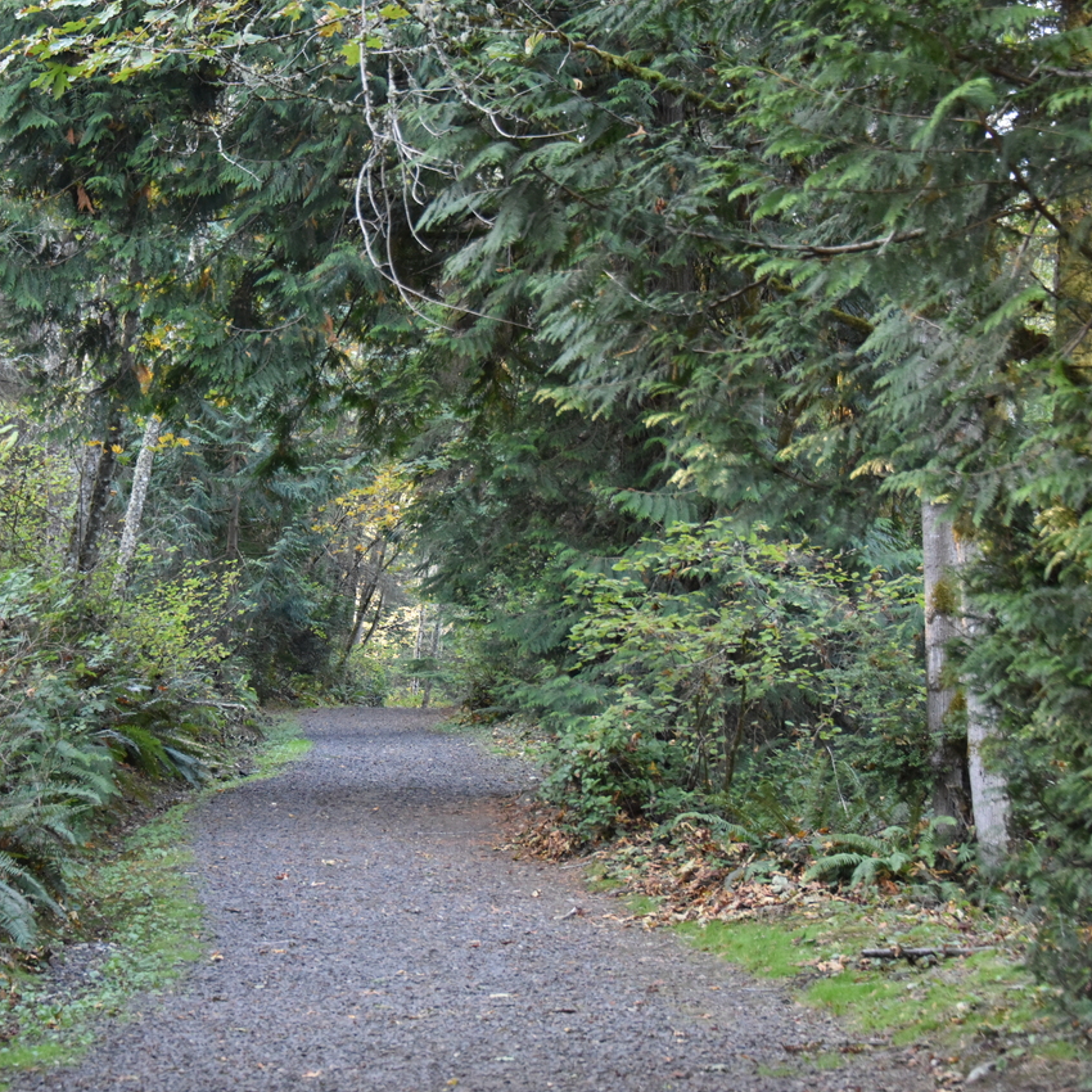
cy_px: 545
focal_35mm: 87
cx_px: 356
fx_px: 3105
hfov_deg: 19.9
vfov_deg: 19.9
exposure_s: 1/160
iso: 4500
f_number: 4.8
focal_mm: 68
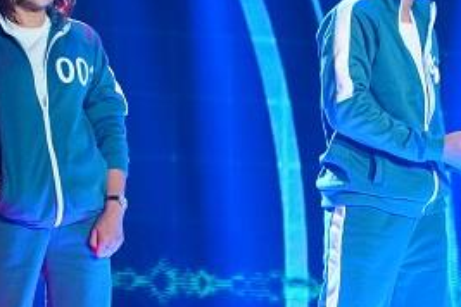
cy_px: 190
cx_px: 262
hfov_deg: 6.4
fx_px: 4099
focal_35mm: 320
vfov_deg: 4.3
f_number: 5.6
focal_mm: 95
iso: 1600
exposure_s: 1/80
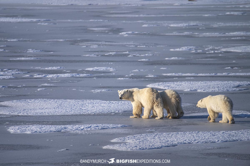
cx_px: 125
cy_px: 83
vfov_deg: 2.3
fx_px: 4166
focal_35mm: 600
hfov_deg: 3.4
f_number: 6.3
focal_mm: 600
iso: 100
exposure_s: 1/1000
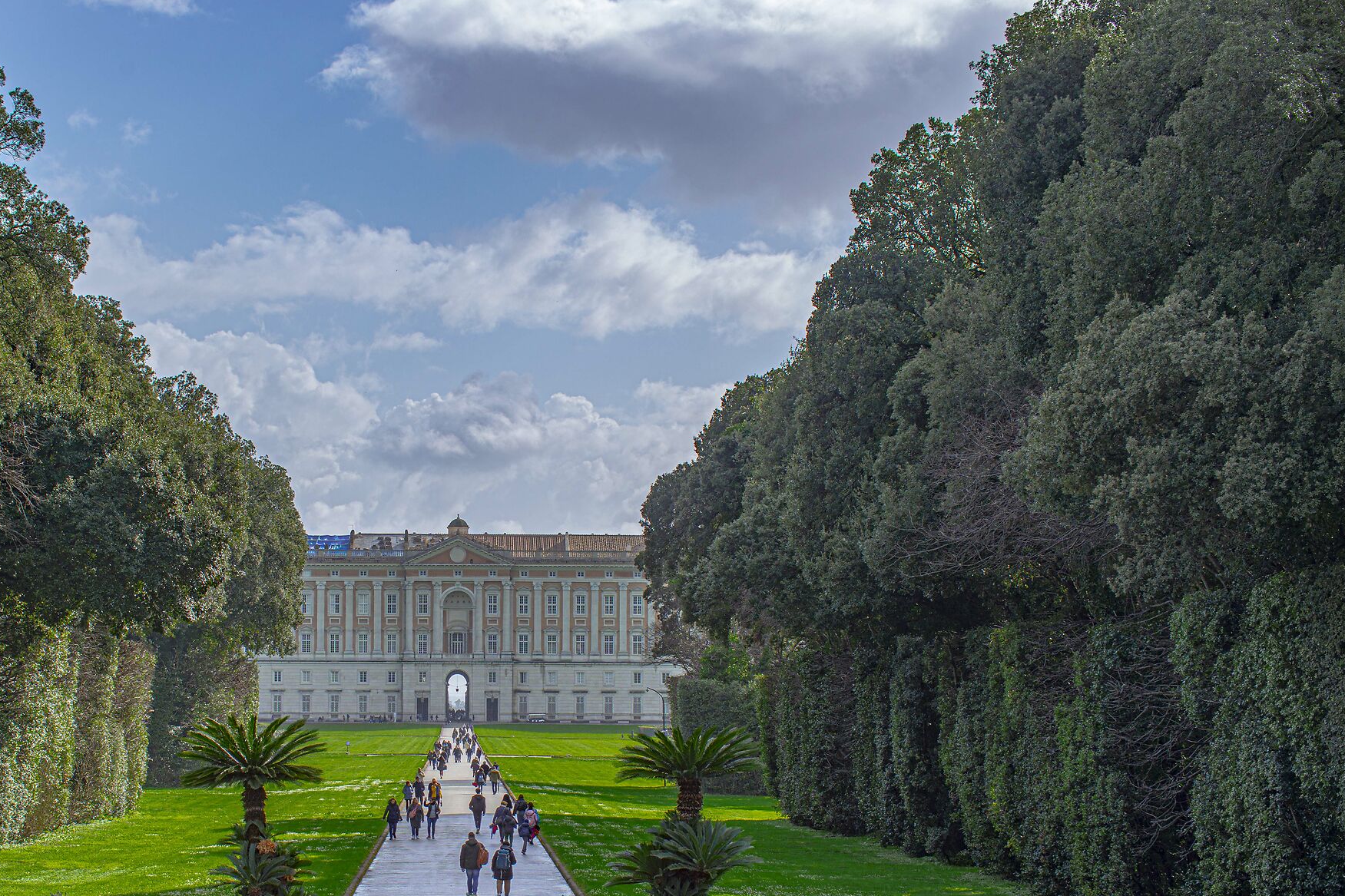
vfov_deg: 14.2
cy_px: 590
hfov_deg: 21.2
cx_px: 468
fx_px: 3586
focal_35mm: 96
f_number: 8
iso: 100
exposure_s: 1/200
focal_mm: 70
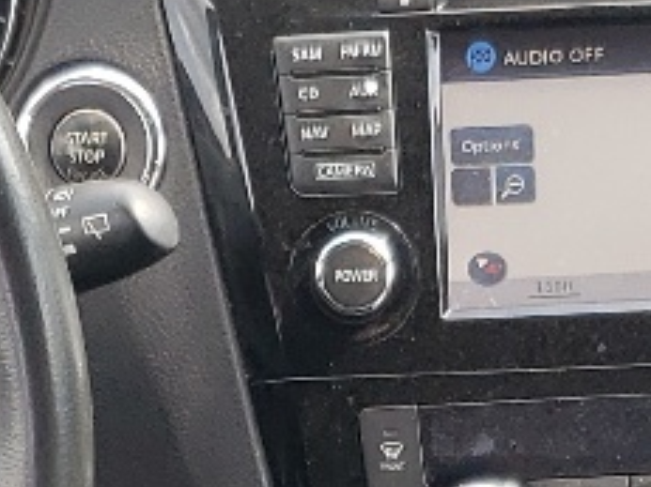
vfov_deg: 7.8
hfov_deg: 11.0
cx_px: 369
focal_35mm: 180
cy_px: 1061
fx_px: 3383
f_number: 1.5
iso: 50
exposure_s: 1/143
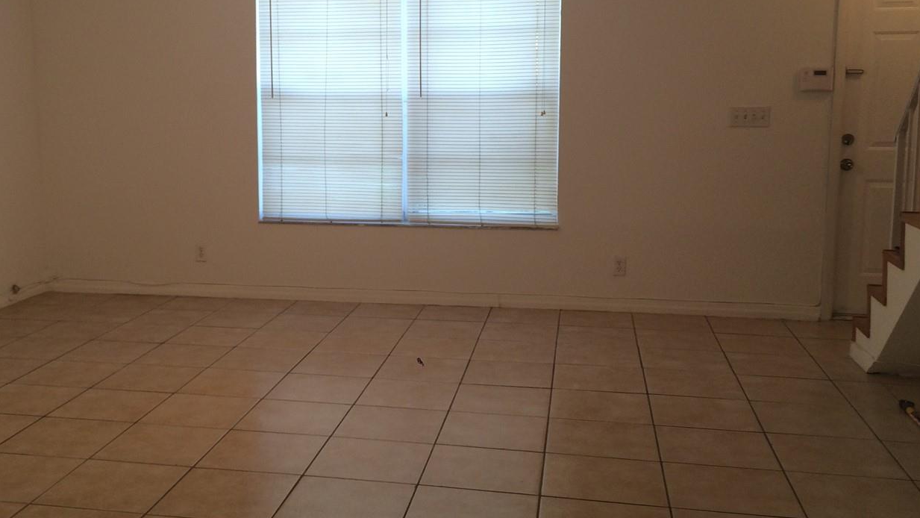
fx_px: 1000
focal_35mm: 41
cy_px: 213
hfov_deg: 48.9
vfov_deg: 29.0
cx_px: 344
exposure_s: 1/30
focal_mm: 4.15
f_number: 2.2
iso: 40
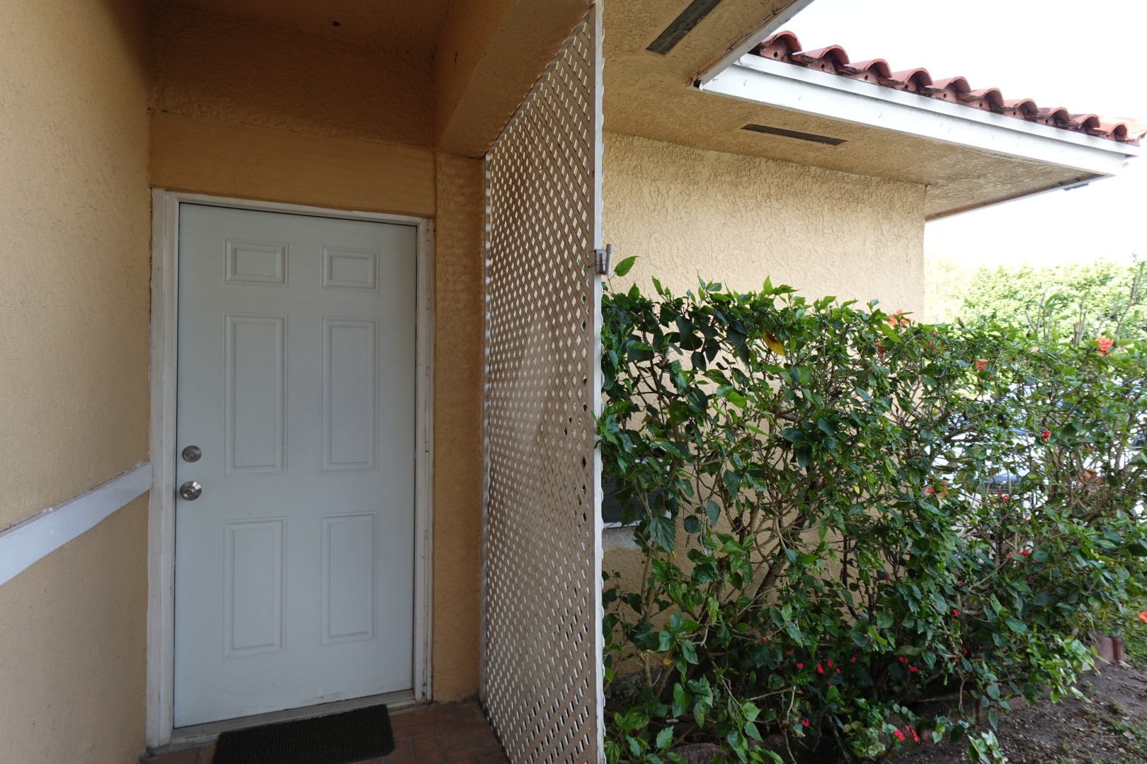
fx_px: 637
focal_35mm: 20
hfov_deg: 84.0
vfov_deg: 61.9
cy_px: 382
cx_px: 574
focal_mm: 7.6
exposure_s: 1/400
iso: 125
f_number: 2
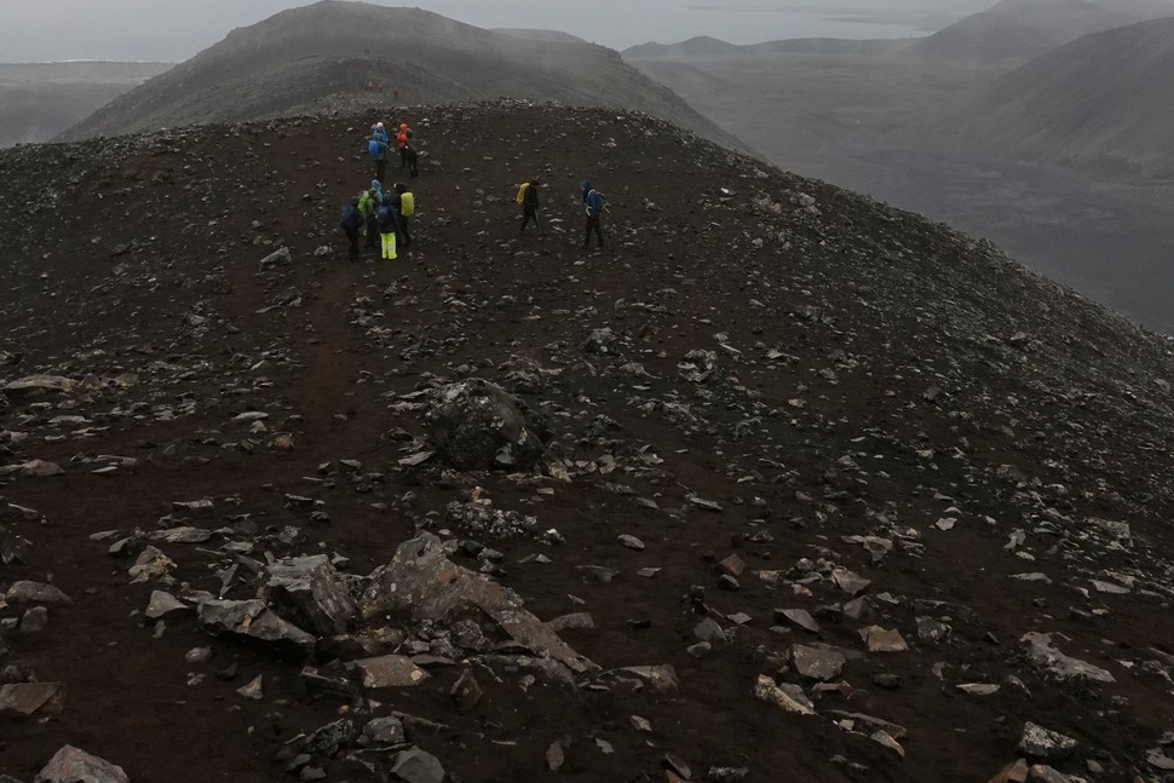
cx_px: 664
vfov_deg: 34.9
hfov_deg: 50.5
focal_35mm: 38
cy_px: 301
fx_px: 1239
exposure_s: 1/1000
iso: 800
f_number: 5.6
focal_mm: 9
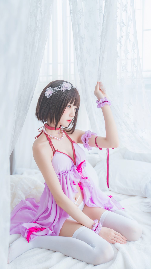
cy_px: 134
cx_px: 70
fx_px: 271
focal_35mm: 38
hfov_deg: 31.2
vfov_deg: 52.8
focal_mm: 36
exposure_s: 1/320
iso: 800
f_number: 2.8
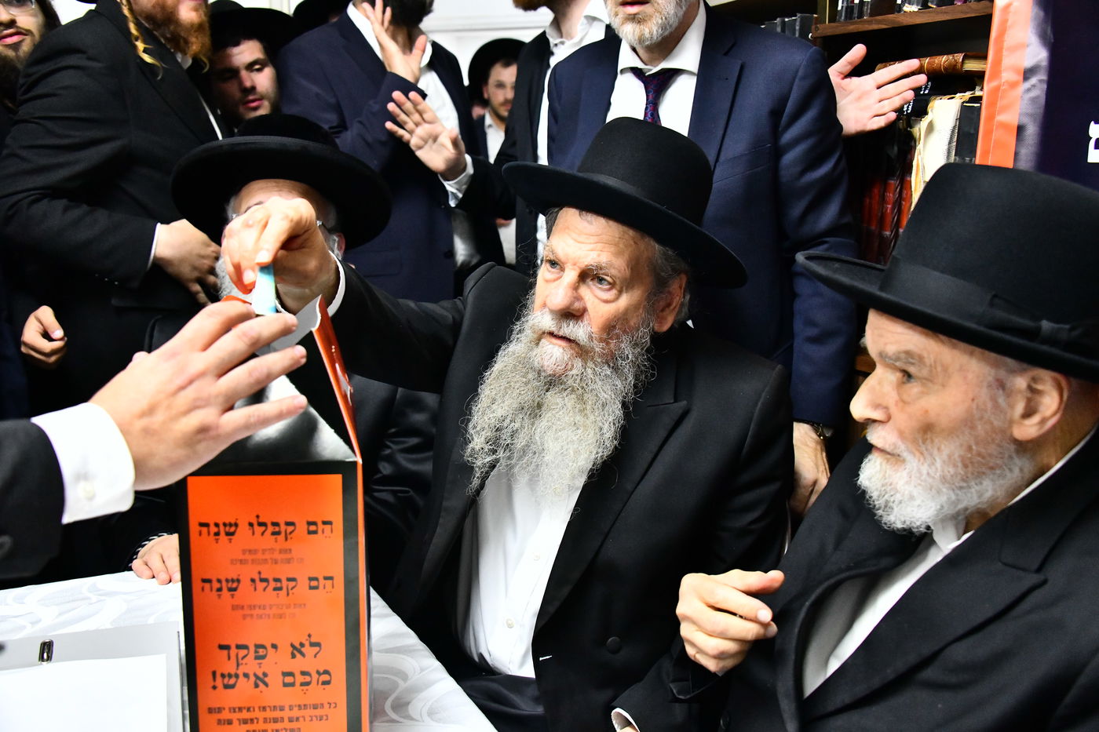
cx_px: 550
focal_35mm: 35
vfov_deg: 37.8
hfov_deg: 54.4
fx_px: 1068
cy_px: 366
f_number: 5
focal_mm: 35
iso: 5000
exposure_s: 1/125
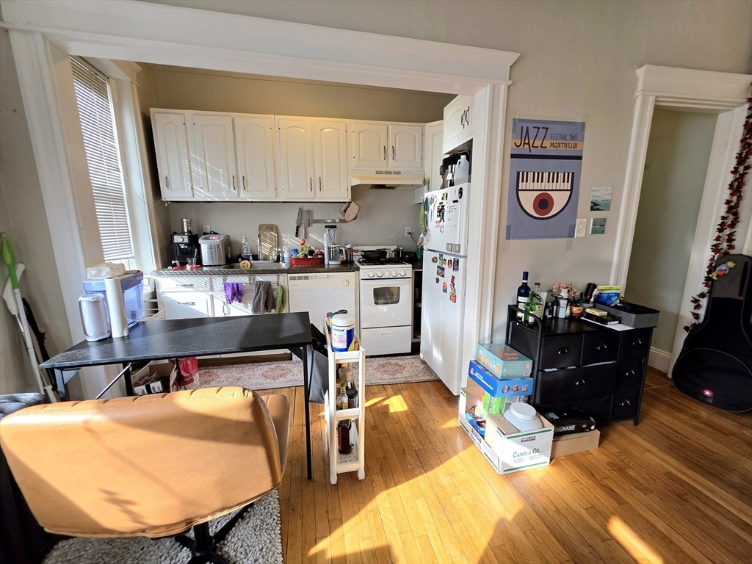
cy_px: 282
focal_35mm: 13
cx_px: 376
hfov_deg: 106.2
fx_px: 282
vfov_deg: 89.9
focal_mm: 2.2
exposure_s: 1/120
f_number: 1.9
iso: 25
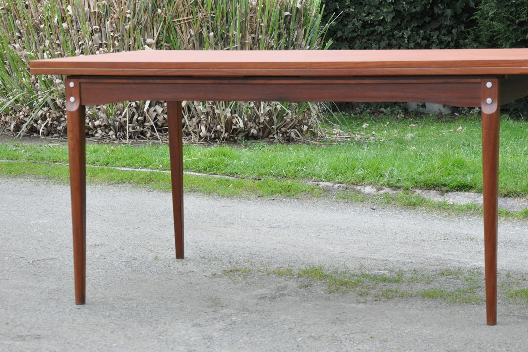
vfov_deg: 13.2
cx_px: 299
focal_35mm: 104
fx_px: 1525
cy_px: 155
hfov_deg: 19.6
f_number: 8
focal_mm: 58
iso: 800
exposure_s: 1/250
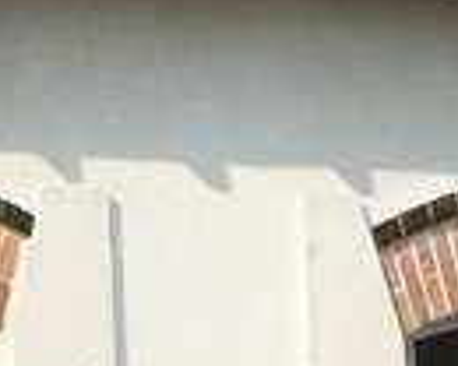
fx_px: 9312
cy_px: -377
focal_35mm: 687
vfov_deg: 2.2
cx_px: -324
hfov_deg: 2.8
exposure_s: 1/200
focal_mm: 18.3
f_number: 5.6
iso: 100
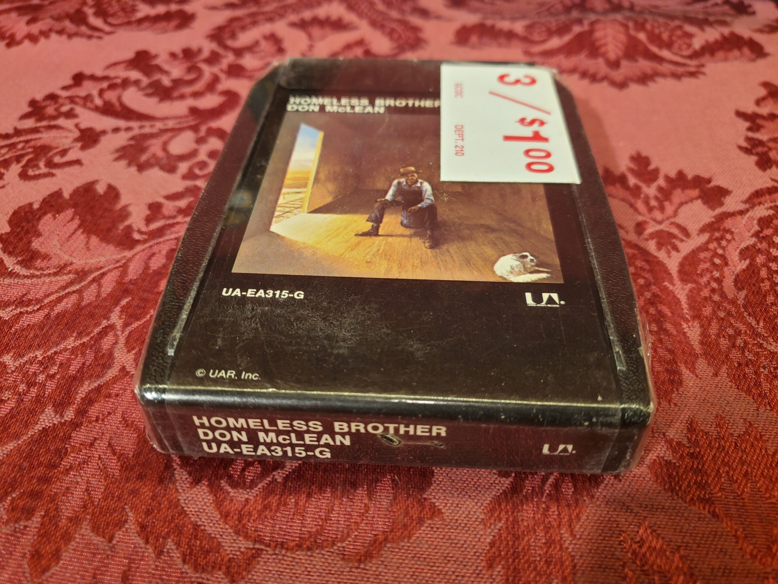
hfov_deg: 67.3
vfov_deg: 53.1
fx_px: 584
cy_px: 292
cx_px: 389
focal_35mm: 26
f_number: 1.5
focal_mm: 4.3
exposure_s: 1/120
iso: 100
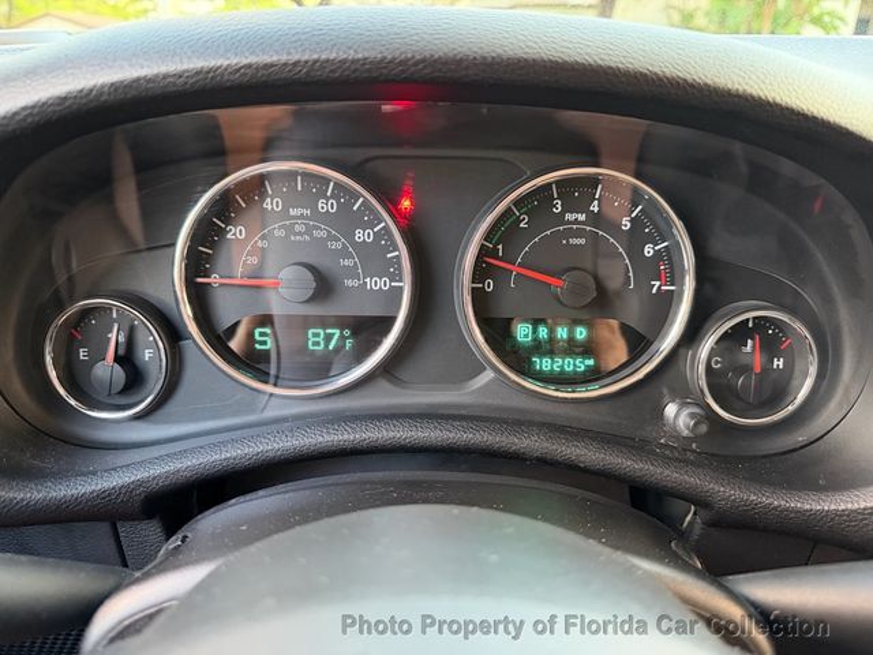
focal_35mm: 24
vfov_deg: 56.8
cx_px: 436
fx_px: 605
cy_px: 328
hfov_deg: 71.6
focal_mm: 6.76
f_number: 1.78
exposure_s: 1/52
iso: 800
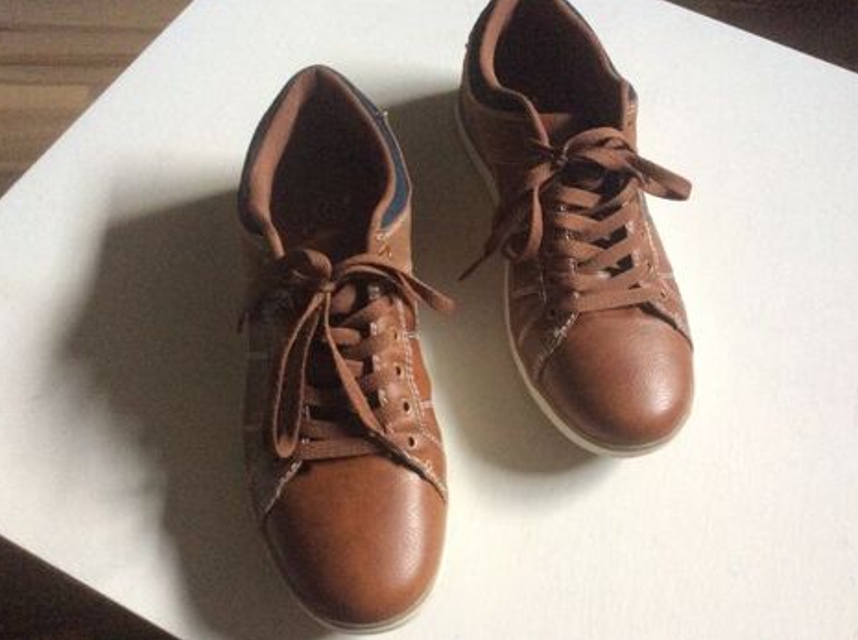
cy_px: 315
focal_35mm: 33
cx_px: 435
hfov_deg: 55.4
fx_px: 816
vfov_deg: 42.8
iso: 250
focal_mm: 3.3
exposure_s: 1/17
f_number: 2.4
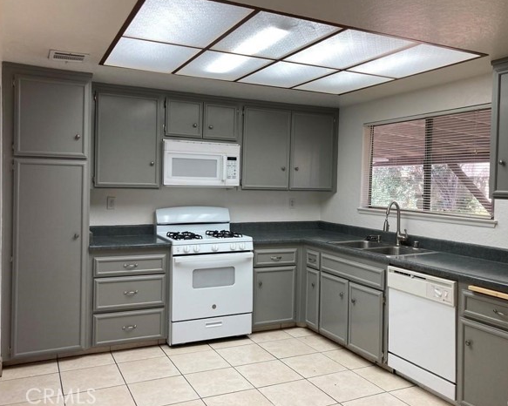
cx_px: 256
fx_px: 451
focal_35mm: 30
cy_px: 200
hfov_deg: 58.8
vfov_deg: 48.5
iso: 50
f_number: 1.8
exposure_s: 1/120
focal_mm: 3.99
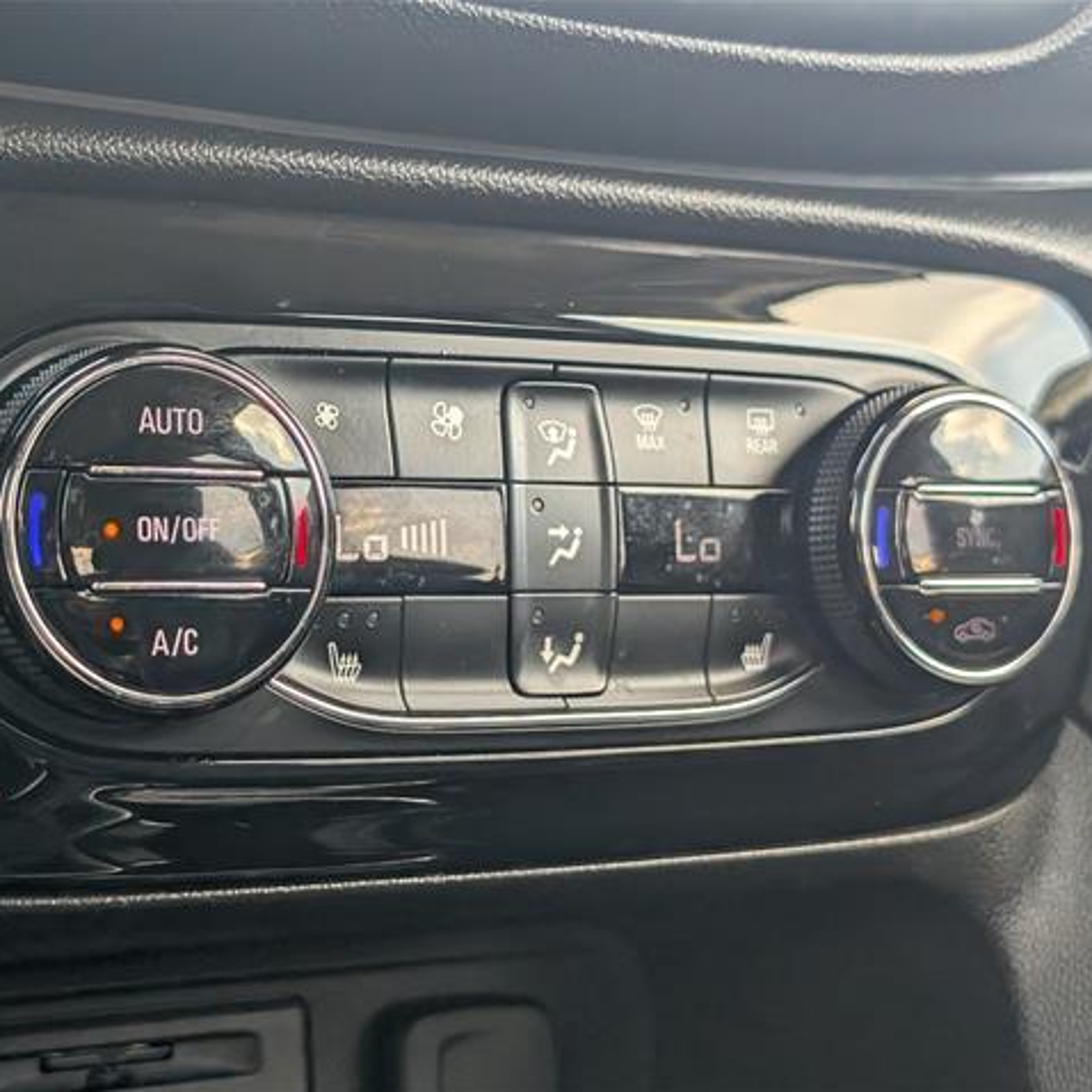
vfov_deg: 29.6
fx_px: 2070
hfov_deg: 29.5
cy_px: 546
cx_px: 455
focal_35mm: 58
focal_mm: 6.9
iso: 406
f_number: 1.68
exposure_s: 1/714
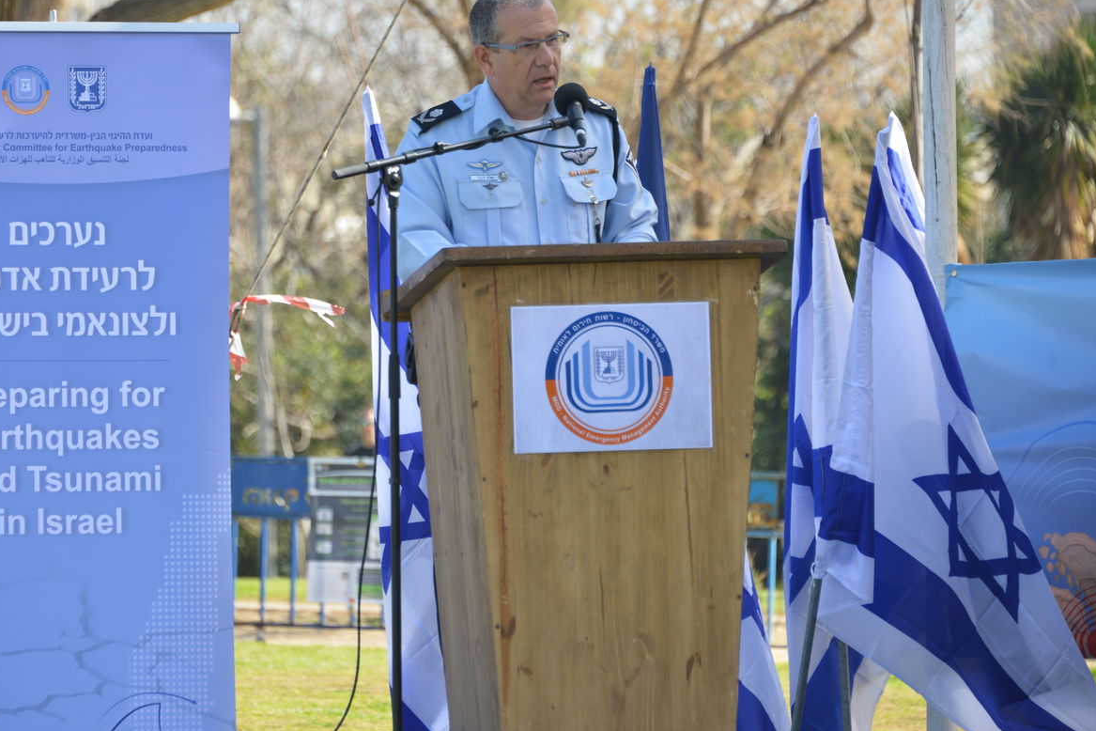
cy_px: 330
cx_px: 479
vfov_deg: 5.7
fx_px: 7306
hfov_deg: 8.6
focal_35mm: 240
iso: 320
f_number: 5.6
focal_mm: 200
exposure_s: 1/500
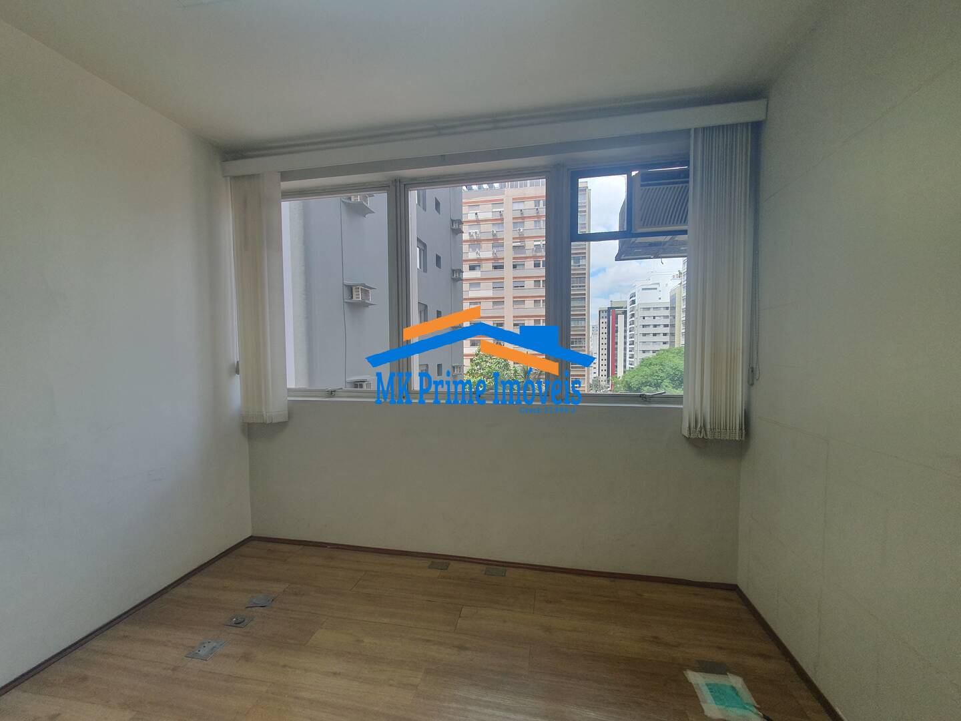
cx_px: 480
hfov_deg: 106.2
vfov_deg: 89.9
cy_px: 360
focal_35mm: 13
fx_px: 361
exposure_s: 1/153
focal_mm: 1.8
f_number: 2.2
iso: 50
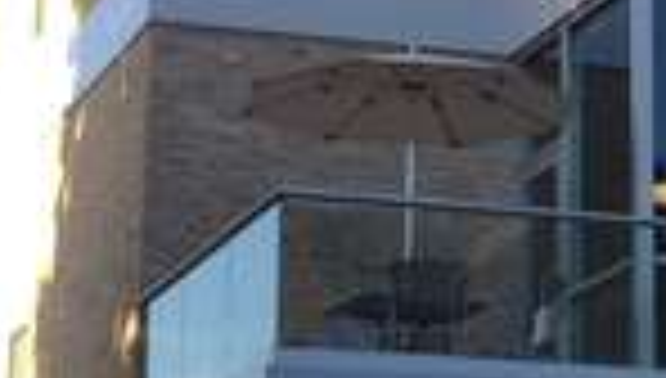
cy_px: -148
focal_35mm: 186
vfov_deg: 6.5
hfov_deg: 11.2
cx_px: 900
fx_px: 3292
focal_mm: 4.12
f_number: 2.4
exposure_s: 1/589
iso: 50
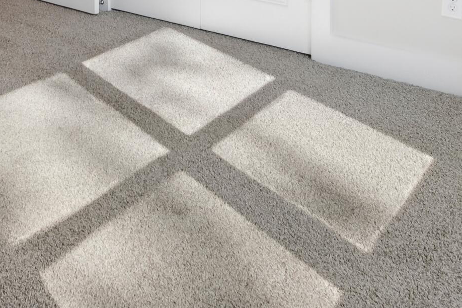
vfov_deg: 22.2
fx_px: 629
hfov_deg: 39.3
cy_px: -168
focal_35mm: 49
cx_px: 117
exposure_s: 1/100
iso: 100
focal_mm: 10
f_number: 5
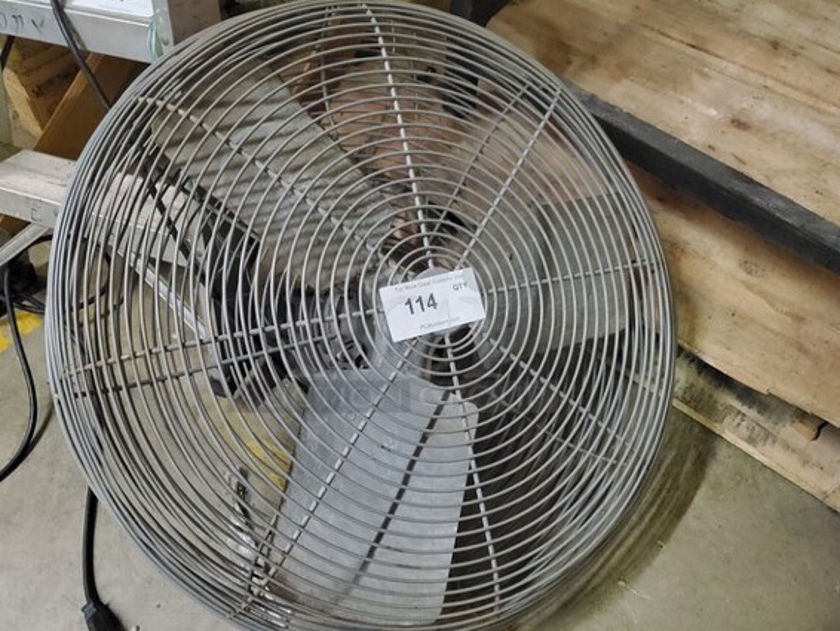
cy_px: 334
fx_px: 680
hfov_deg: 63.4
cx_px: 393
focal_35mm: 28
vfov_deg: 49.8
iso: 1600
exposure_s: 1/60
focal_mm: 4.3
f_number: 1.5
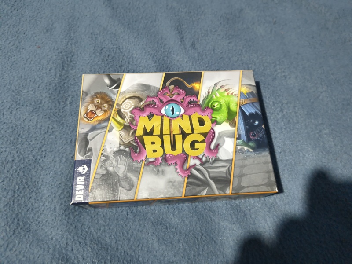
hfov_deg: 71.6
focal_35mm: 24
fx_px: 244
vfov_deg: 56.8
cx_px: 176
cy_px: 132
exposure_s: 1/33.3
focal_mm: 5.56
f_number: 1.8
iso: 1693
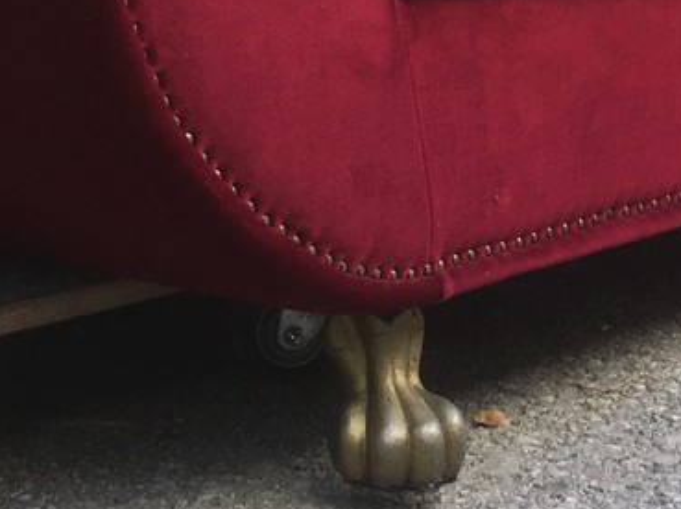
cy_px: -211
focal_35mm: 118
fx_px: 2319
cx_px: 199
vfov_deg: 12.1
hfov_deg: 16.6
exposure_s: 1/314
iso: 25
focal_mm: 4.15
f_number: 2.2
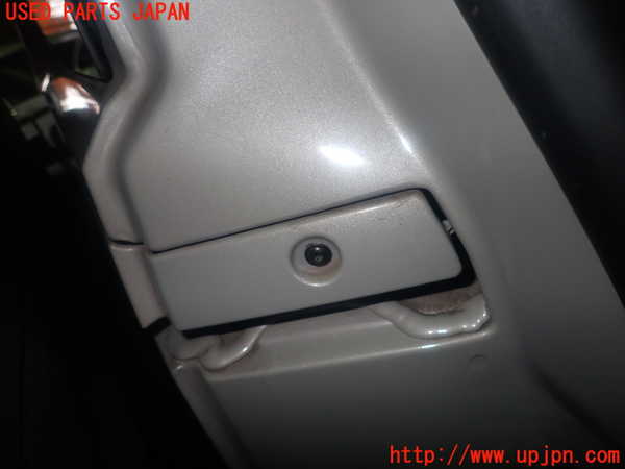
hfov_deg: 69.4
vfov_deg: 54.9
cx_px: 312
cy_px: 234
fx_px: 451
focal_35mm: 25
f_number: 5.6
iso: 200
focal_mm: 4.5
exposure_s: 1/30
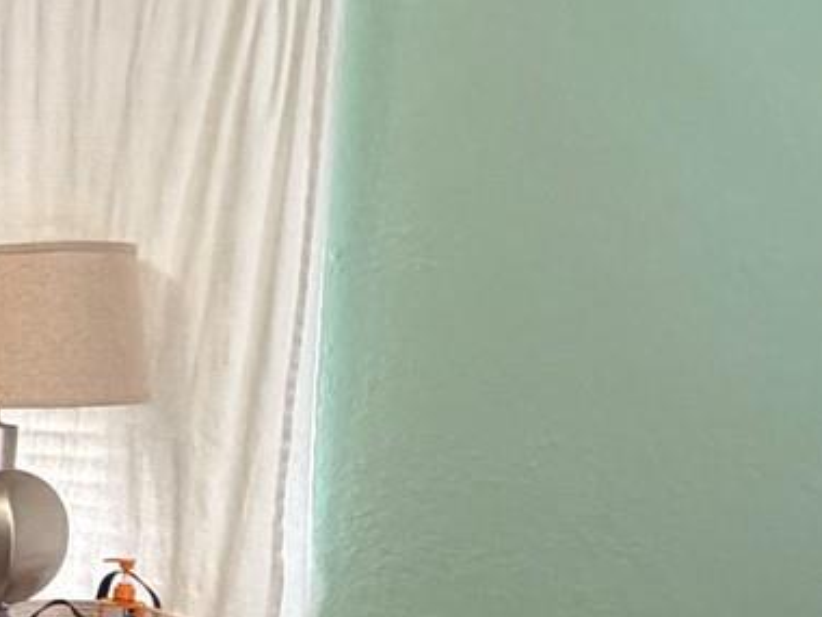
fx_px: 1401
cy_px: 602
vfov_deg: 23.8
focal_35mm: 59
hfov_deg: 25.3
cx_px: -394
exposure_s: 1/60
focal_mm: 2.22
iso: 400
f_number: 2.2
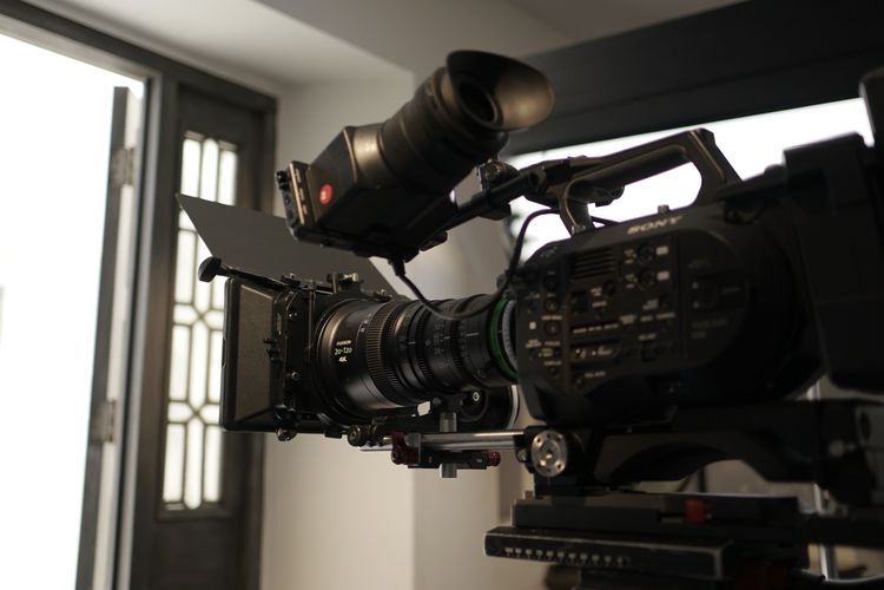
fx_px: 884
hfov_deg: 53.1
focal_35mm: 36
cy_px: 295
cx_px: 442
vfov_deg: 36.9
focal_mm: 24
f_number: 1.8
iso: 100
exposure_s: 1/1000
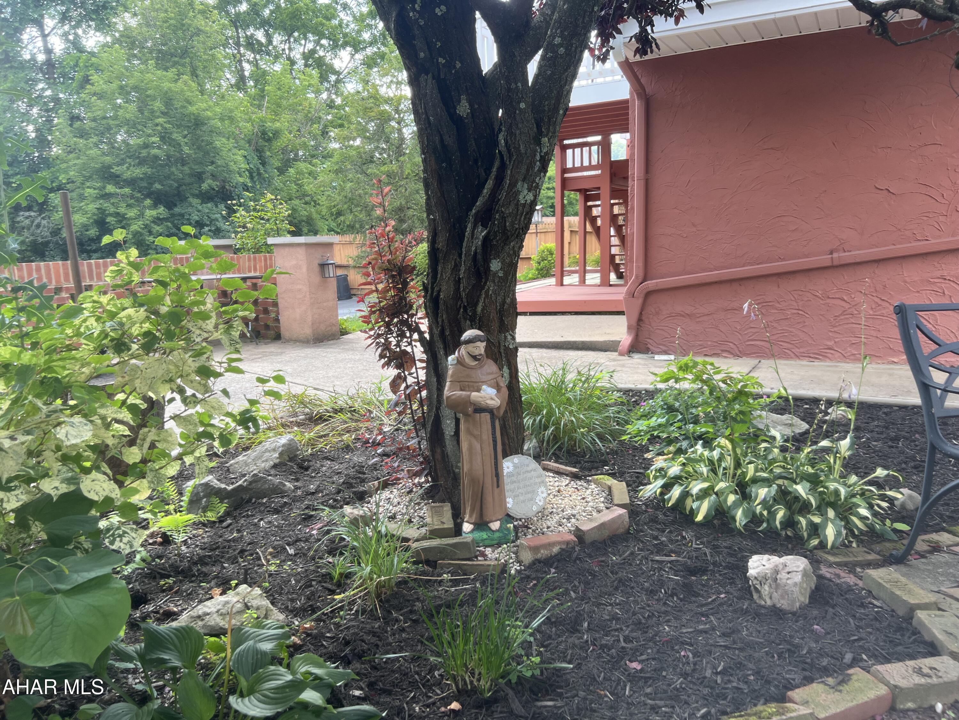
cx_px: 480
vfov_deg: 53.1
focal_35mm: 26
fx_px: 720
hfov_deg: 67.3
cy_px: 360
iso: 50
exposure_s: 1/307
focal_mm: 5.7
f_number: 1.5
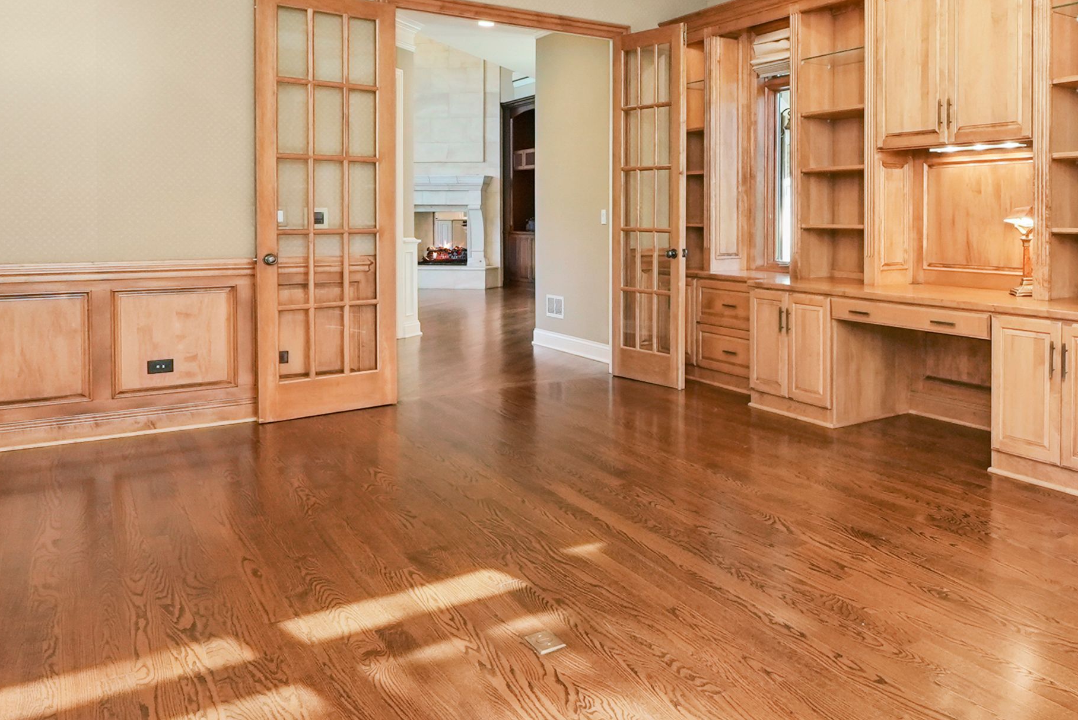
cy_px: 203
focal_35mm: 28
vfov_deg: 45.3
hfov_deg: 61.6
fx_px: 839
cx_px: 816
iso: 2000
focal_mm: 12
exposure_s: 1/5
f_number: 13
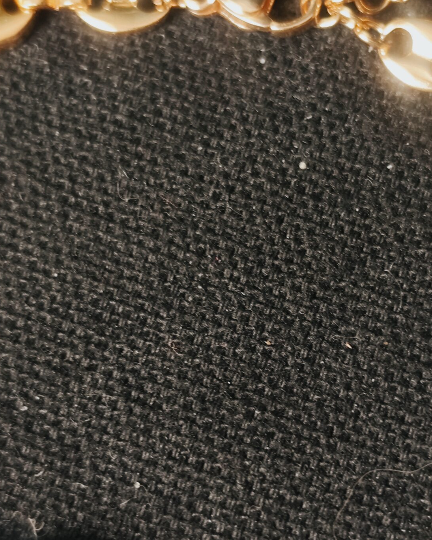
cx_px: 272
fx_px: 1342
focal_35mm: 84
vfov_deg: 22.7
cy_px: 287
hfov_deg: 18.3
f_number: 1.65
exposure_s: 1/25
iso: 500
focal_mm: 6.19
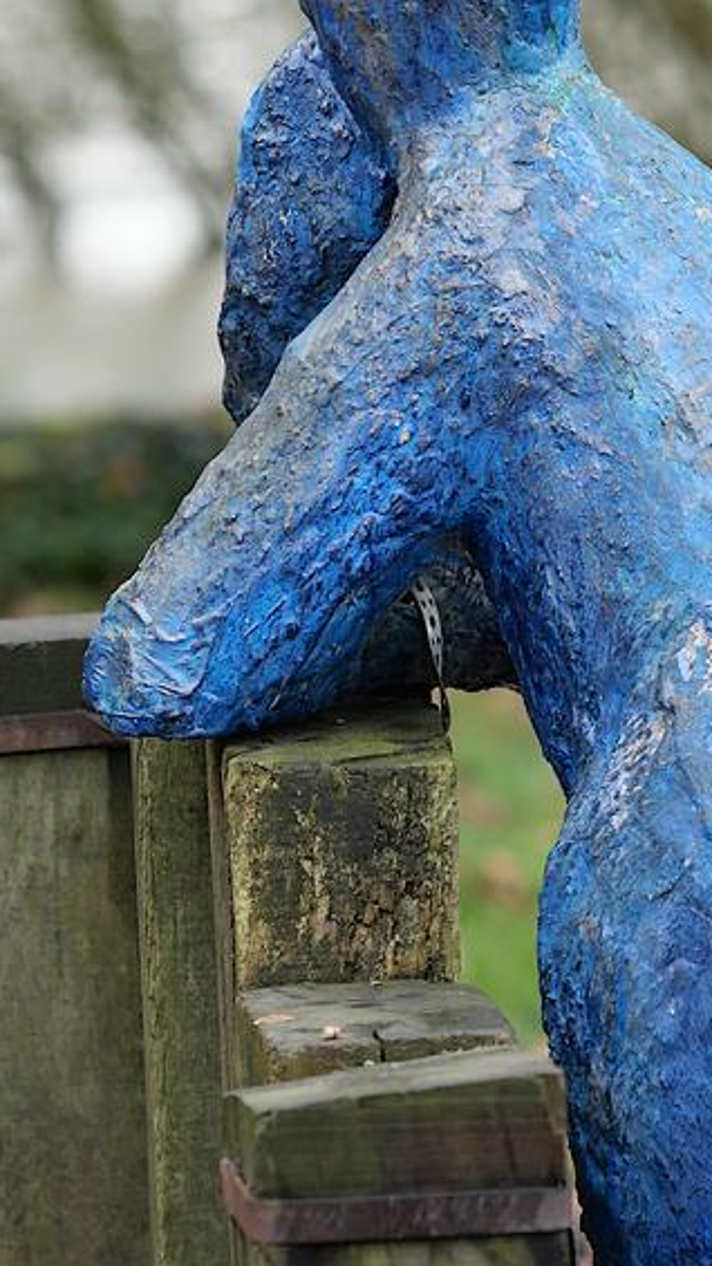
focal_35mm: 289
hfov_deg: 4.2
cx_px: 546
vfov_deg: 7.5
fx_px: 9695
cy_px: 578
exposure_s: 1/400
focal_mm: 75
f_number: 2.5
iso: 200
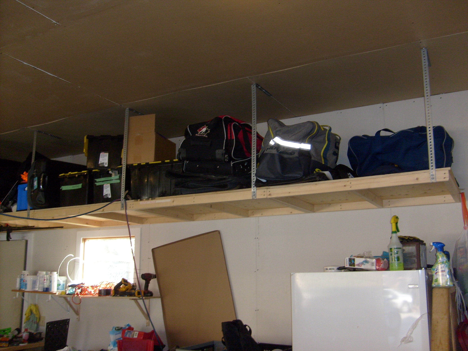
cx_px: 234
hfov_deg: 52.6
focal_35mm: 35
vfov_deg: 40.7
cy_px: 176
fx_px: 473
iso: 100
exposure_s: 1/45
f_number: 2.8
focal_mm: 5.8
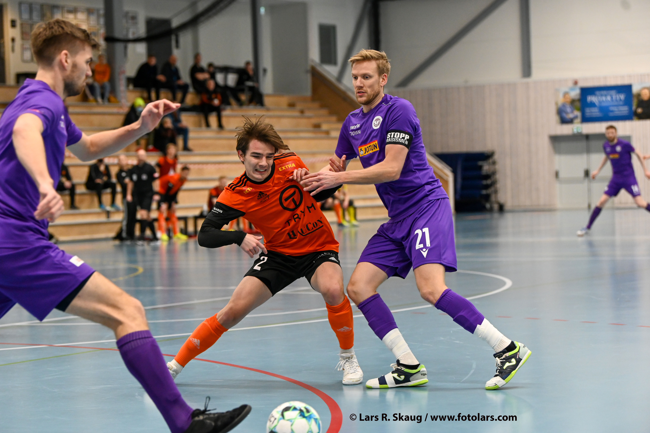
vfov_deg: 13.4
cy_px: 216
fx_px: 1840
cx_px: 325
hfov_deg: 20.0
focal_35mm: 102
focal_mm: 102
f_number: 4
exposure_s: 1/1000
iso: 4000
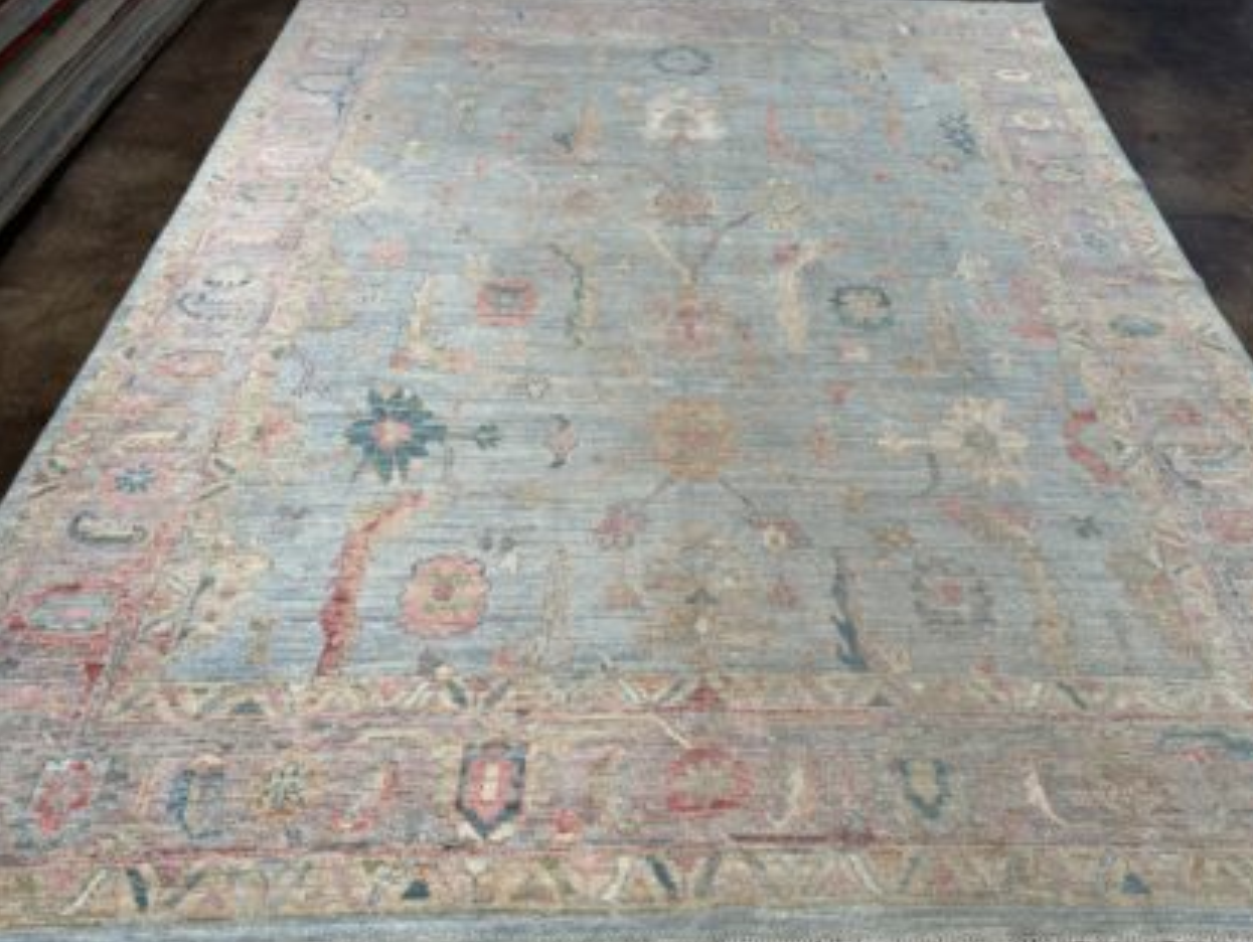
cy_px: 498
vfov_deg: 53.1
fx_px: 942
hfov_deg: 67.2
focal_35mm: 26
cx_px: 673
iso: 80
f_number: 1.78
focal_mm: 6.76
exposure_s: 1/120
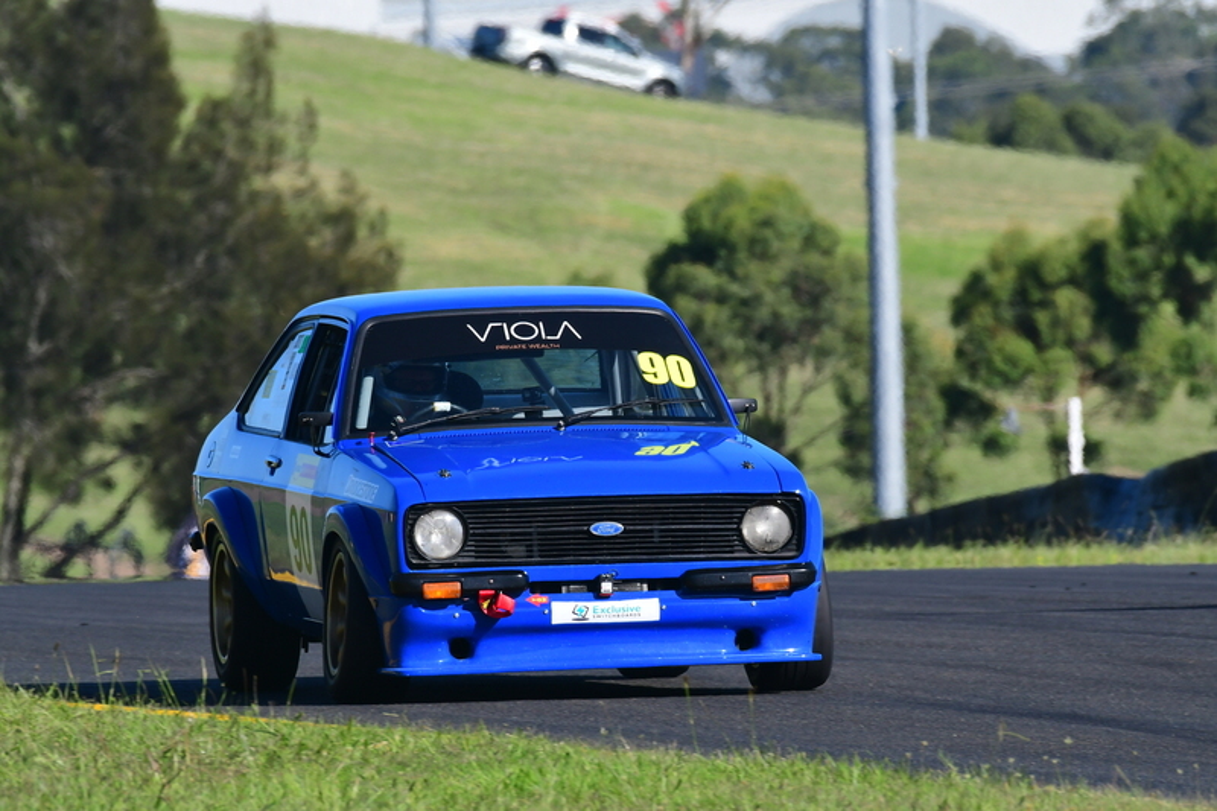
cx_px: 608
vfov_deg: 1.8
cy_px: 406
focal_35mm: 750
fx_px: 25347
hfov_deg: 2.8
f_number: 11
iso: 500
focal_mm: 500
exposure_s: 1/640
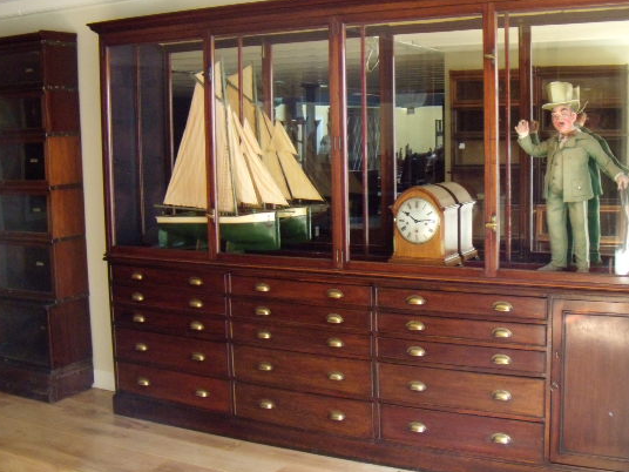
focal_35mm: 43
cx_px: 346
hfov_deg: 43.8
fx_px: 781
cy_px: 230
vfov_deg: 33.6
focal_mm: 6.4
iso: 400
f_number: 3.6
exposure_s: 1/30
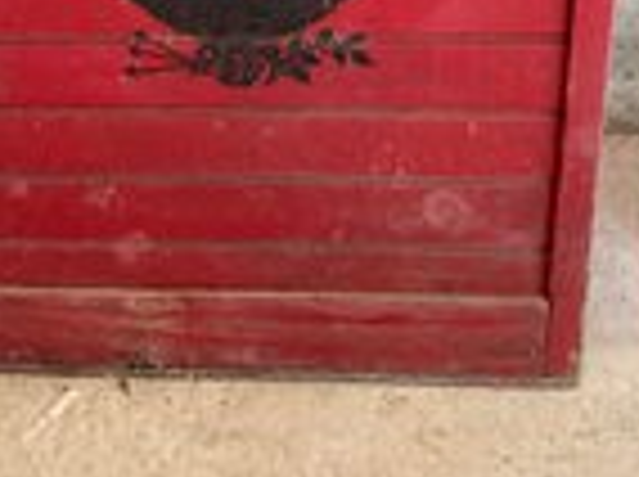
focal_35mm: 70
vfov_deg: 20.4
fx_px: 1290
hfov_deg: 27.6
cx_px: 187
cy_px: 16
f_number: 1.8
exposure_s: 1/60
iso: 200
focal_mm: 3
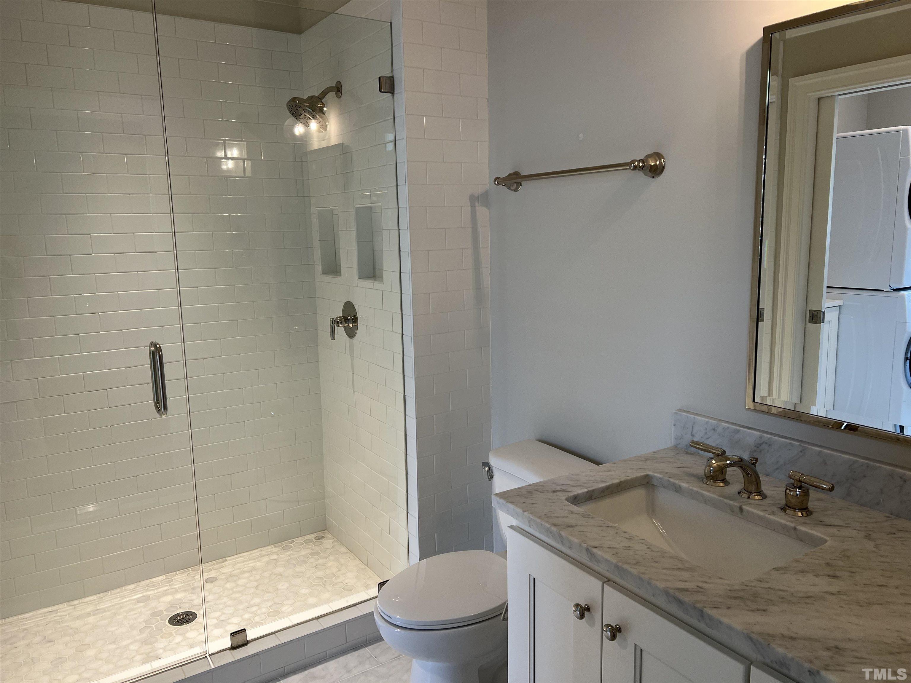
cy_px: 342
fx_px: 684
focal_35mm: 26
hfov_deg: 67.3
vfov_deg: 53.1
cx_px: 456
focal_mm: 5.7
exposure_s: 1/120
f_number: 1.5
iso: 64
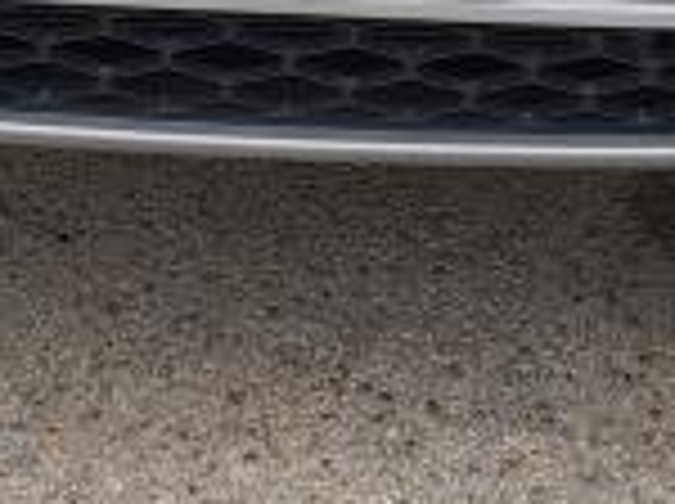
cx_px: 351
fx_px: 2161
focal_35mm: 111
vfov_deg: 11.8
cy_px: -531
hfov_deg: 17.8
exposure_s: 1/224
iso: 40
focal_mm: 5.4
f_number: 1.8
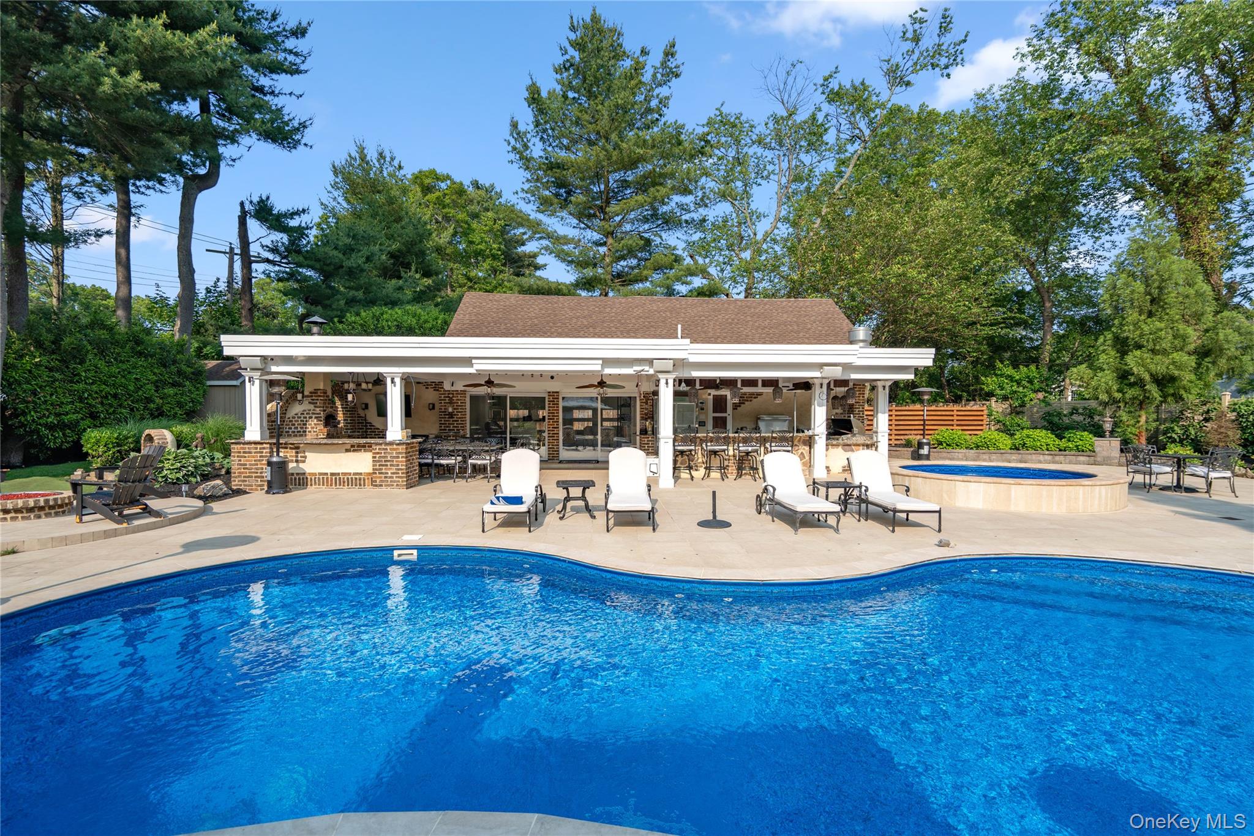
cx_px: 627
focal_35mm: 16
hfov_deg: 96.7
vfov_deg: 73.7
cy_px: 418
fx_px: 557
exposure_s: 1/400
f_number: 5
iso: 100
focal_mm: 16
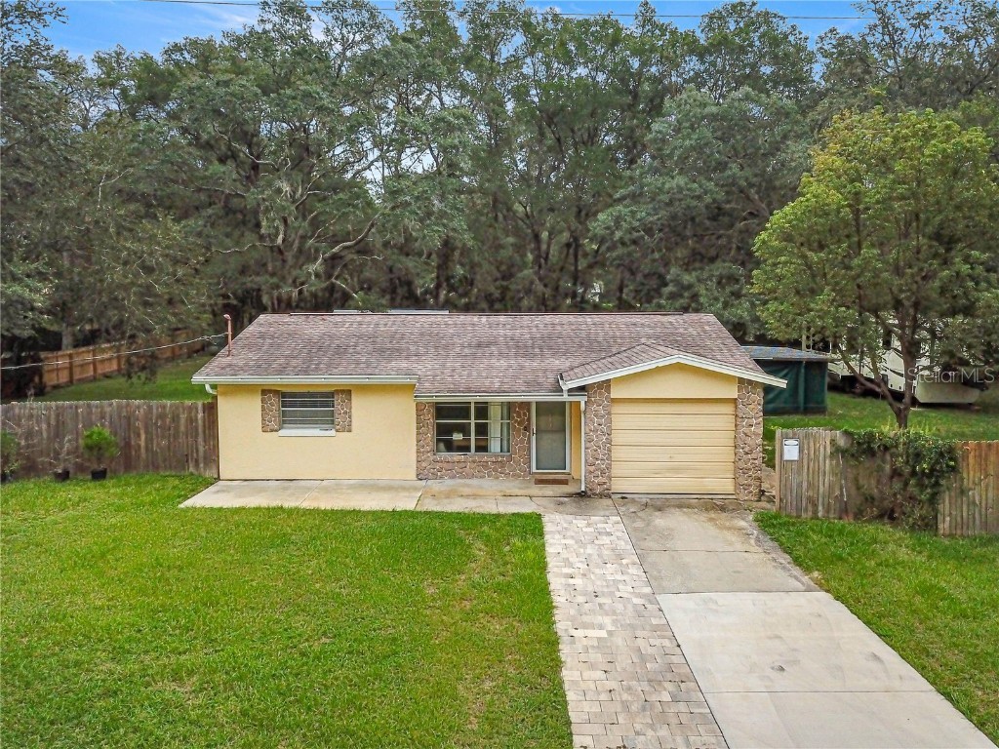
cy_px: 374
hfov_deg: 67.3
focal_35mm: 26
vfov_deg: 53.1
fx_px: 750
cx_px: 500
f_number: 2.2
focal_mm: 4.73
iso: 400
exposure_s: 1/2000
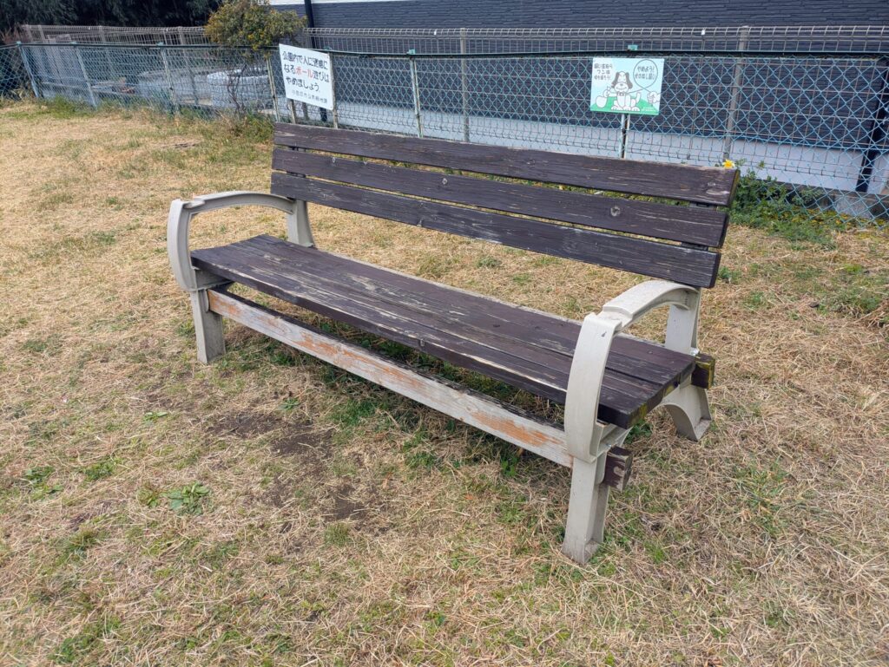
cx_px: 444
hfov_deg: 69.4
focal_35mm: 25
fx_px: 642
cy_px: 334
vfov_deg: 54.9
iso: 47
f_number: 1.89
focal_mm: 5.43
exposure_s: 1/281
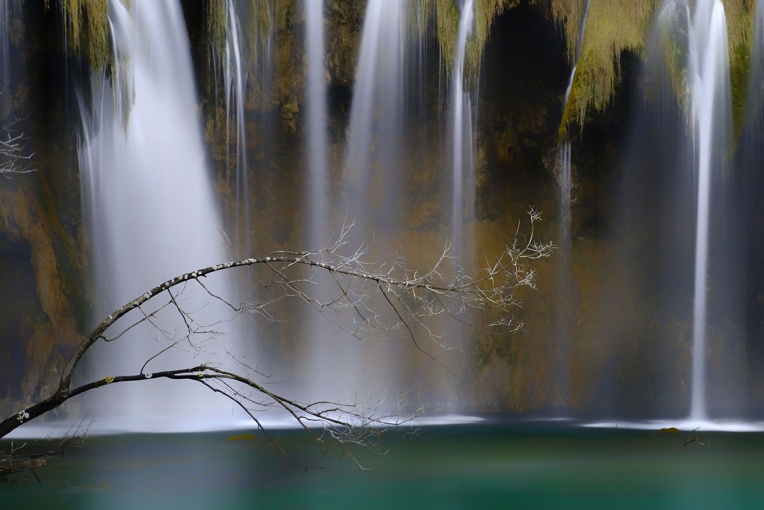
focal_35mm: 83
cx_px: 382
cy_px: 255
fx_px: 1761
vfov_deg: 16.5
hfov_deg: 24.5
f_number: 11
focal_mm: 55
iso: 800
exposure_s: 10
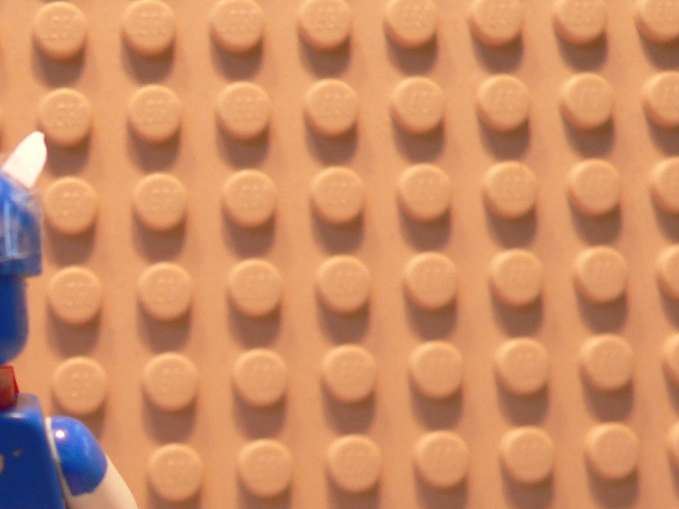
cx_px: -71
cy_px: 504
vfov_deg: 16.6
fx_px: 1706
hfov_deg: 21.3
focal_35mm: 87
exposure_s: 1/60
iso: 100
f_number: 2.8
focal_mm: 6
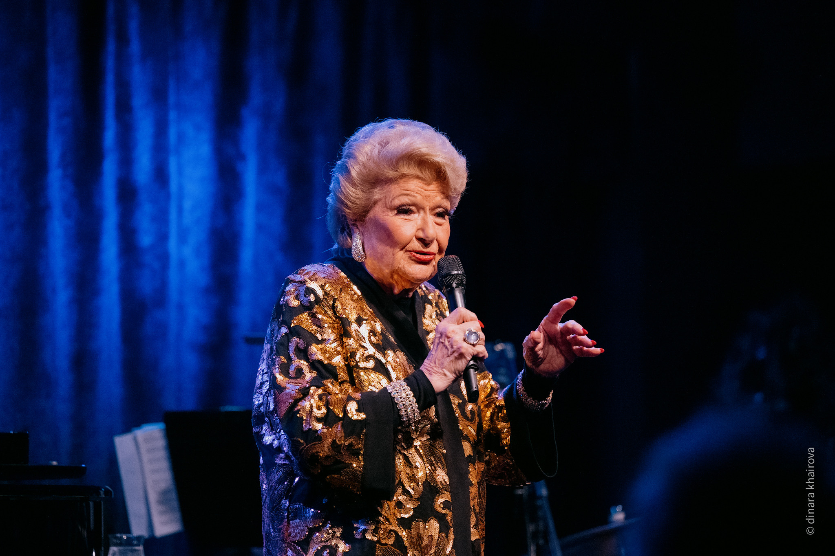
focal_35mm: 135
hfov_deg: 15.2
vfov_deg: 10.2
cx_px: 418
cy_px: 278
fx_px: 3131
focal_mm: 135
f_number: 2.8
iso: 3200
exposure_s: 1/500
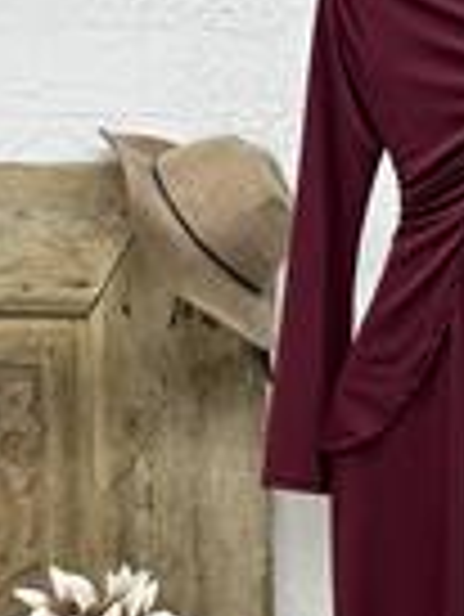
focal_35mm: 140
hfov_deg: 10.4
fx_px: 2498
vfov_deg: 14.1
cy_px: 360
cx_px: 554
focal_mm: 6.86
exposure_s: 1/100
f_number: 1.78
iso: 100
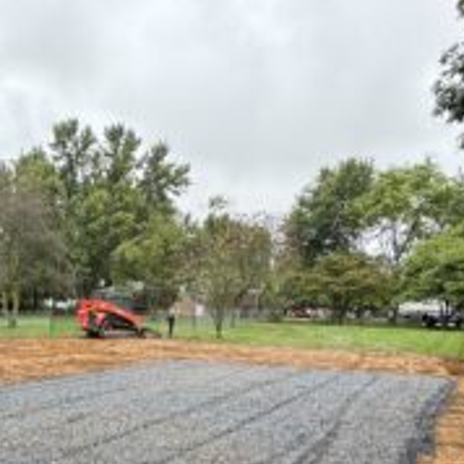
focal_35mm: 37
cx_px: 69
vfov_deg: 38.7
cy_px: 485
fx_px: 561
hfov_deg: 42.2
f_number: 2.2
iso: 50
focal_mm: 2.22
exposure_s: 1/99
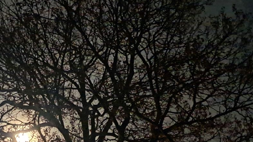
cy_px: 161
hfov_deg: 28.9
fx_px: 483
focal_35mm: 72
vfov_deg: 16.2
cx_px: 61
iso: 4000
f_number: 1.8
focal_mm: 4
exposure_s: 1/4
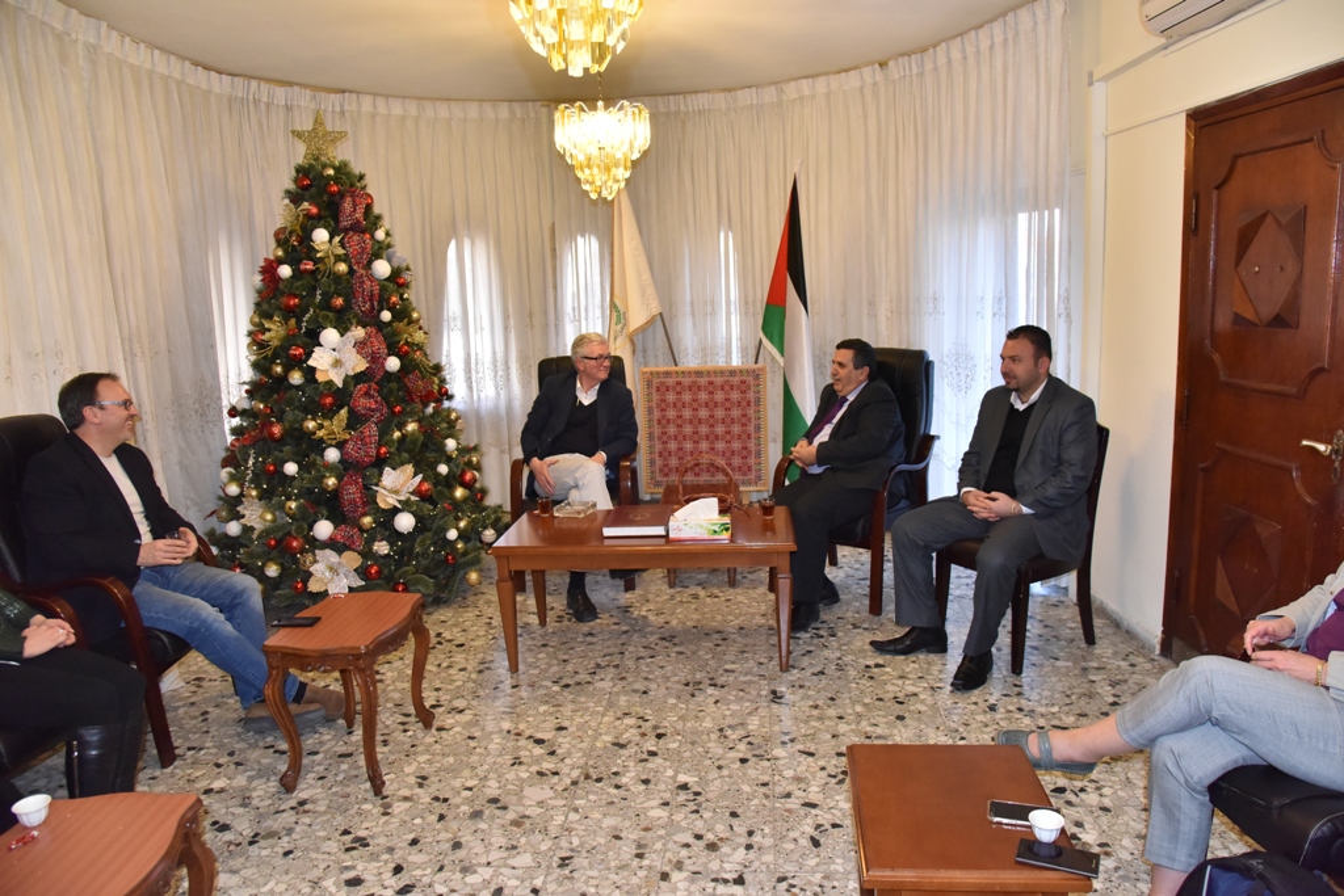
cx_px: 672
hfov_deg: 73.7
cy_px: 448
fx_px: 896
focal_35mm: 24
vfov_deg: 53.1
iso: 2500
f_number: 7.1
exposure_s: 1/250
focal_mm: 24
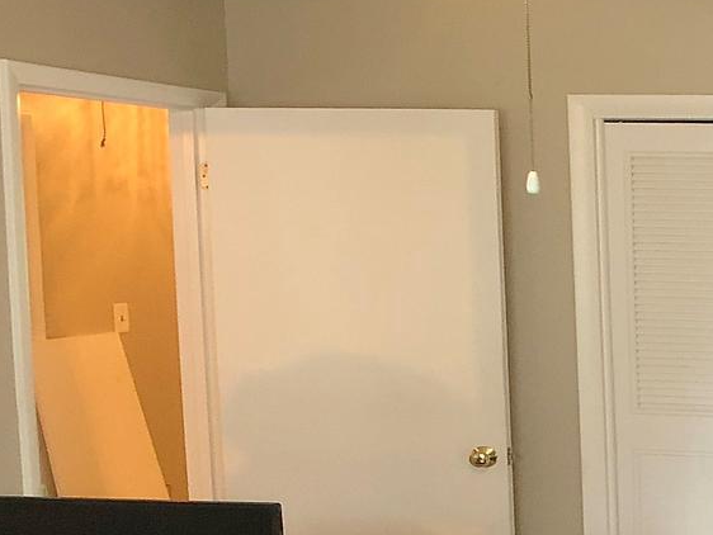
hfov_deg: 18.5
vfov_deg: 13.3
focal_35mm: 102
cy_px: 920
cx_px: 787
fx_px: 2102
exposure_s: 1/15
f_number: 1.8
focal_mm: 3.99
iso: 80
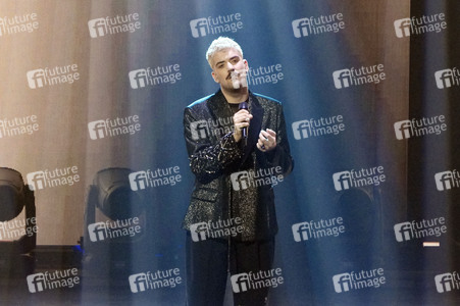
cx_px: 230
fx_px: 3830
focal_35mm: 300
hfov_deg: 6.9
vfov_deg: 4.6
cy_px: 153
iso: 2500
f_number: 5.6
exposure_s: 1/125
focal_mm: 200
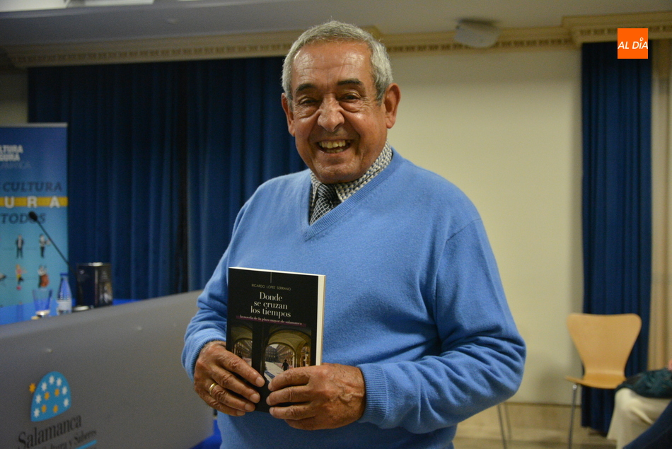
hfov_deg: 41.1
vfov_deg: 28.1
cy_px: 224
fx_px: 897
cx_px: 336
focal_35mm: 48
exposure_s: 1/90
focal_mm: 32
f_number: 4.2
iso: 2500
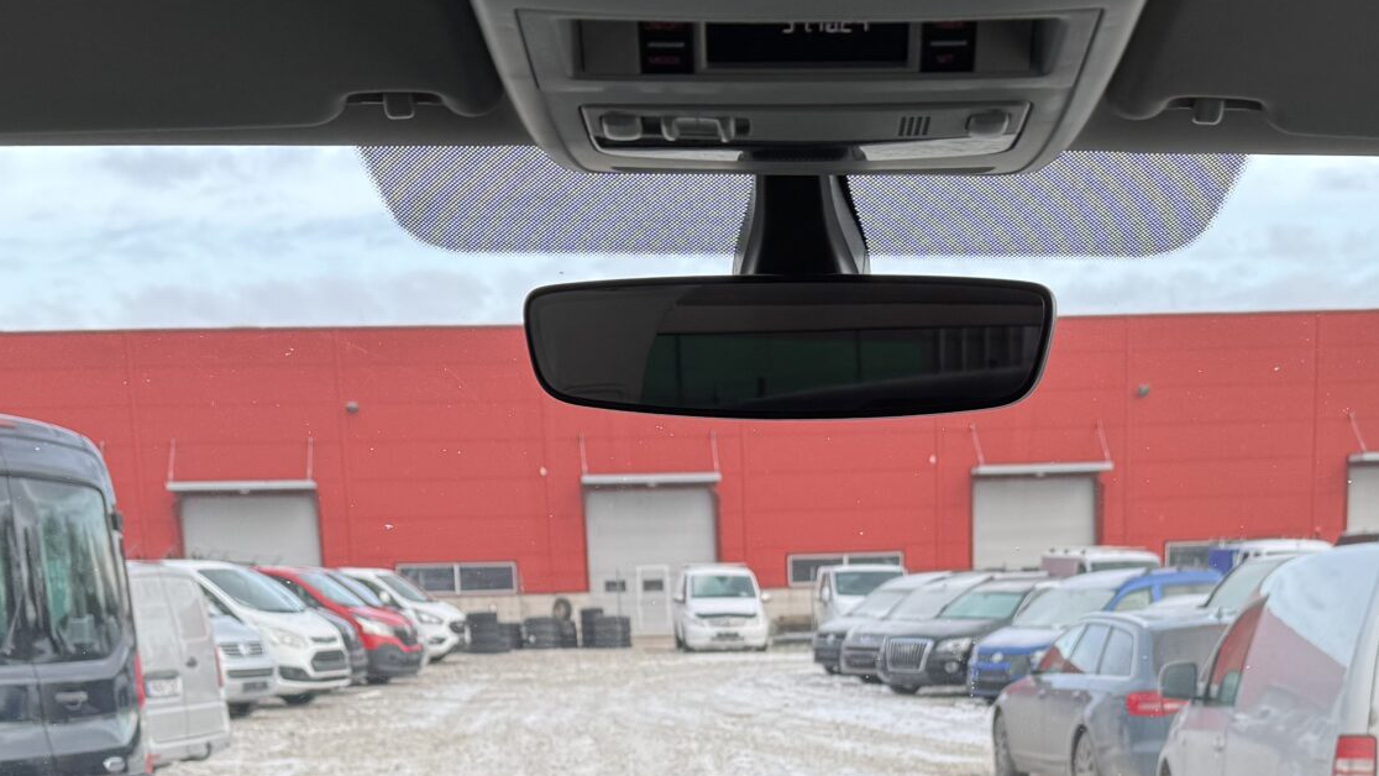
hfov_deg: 34.8
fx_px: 2194
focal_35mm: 60
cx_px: 793
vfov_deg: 18.5
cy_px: 1050
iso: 64
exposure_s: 1/165
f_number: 1.78
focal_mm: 6.76
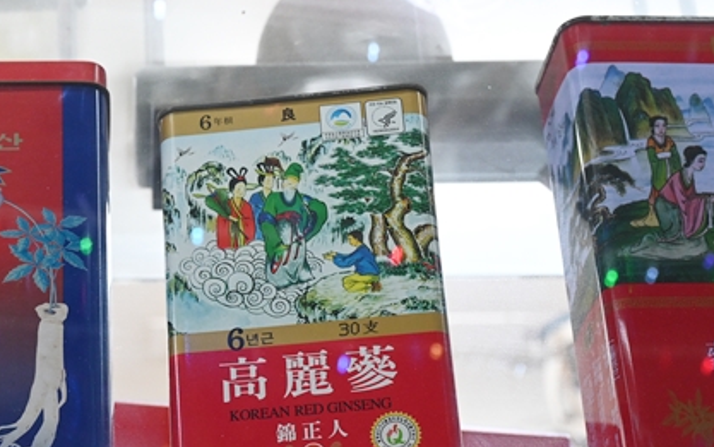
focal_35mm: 105
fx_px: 2044
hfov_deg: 19.4
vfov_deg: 12.5
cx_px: 60
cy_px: 138
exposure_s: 1/50
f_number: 6.3
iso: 1250
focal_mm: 43
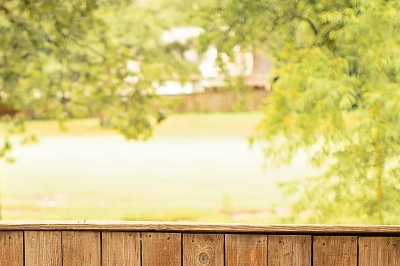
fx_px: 1388
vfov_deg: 10.6
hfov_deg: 16.2
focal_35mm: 125
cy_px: 372
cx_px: 41
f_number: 1.8
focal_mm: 35
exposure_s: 1/1600
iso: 800
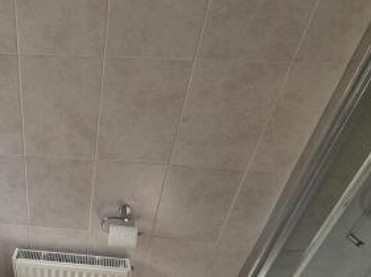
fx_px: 289
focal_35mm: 27
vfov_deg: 49.1
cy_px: 209
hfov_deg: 58.8
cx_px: 60
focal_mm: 2.2
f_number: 2.2
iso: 50
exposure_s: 1/351
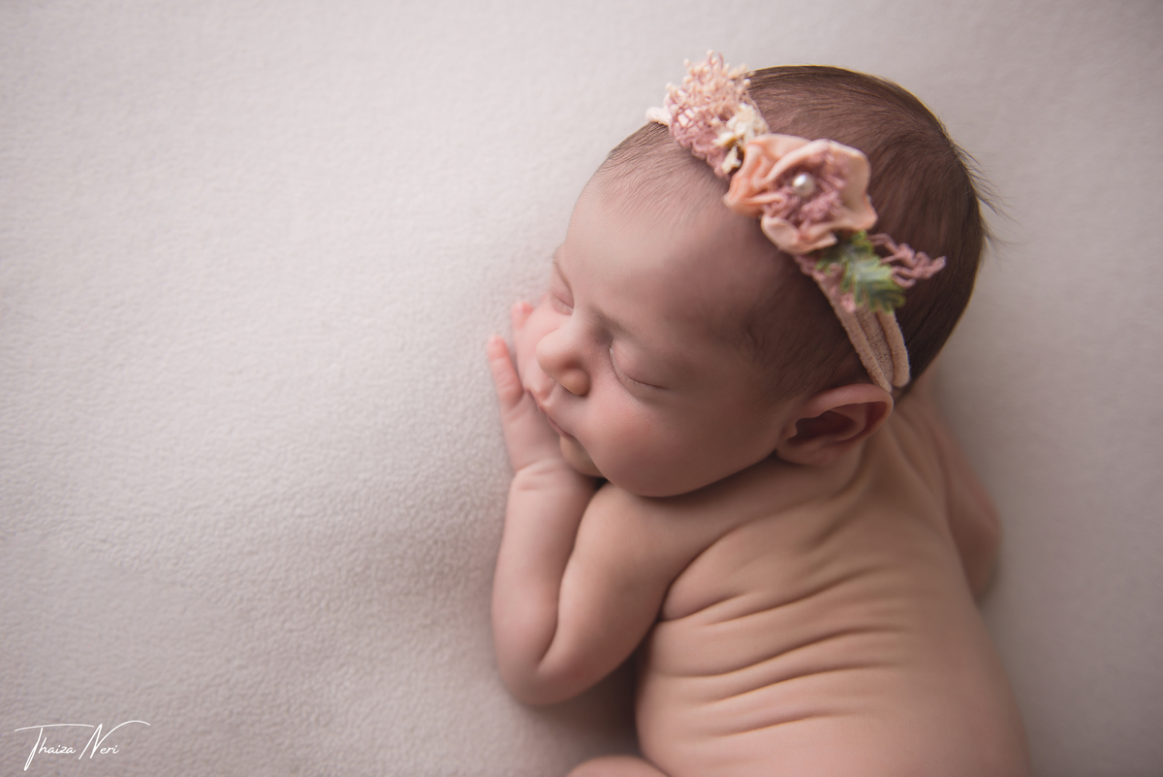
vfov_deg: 37.9
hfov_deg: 54.4
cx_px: 582
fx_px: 1131
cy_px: 388
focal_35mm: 35
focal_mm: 35
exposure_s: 1/160
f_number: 2.8
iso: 125
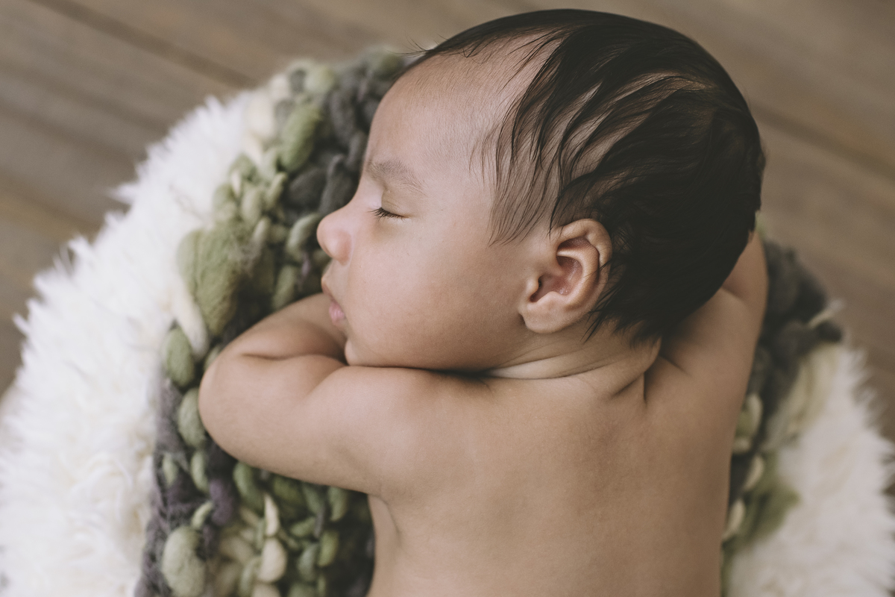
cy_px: 298
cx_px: 448
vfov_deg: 25.8
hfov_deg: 37.9
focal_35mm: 52
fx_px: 1305
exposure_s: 1/200
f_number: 2.8
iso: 500
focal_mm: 35
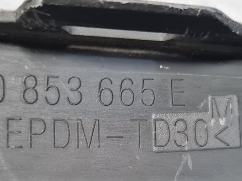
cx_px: 117
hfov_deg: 30.3
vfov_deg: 22.5
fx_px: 448
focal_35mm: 64
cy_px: 156
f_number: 1.8
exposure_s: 1/50
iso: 500
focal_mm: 5.4
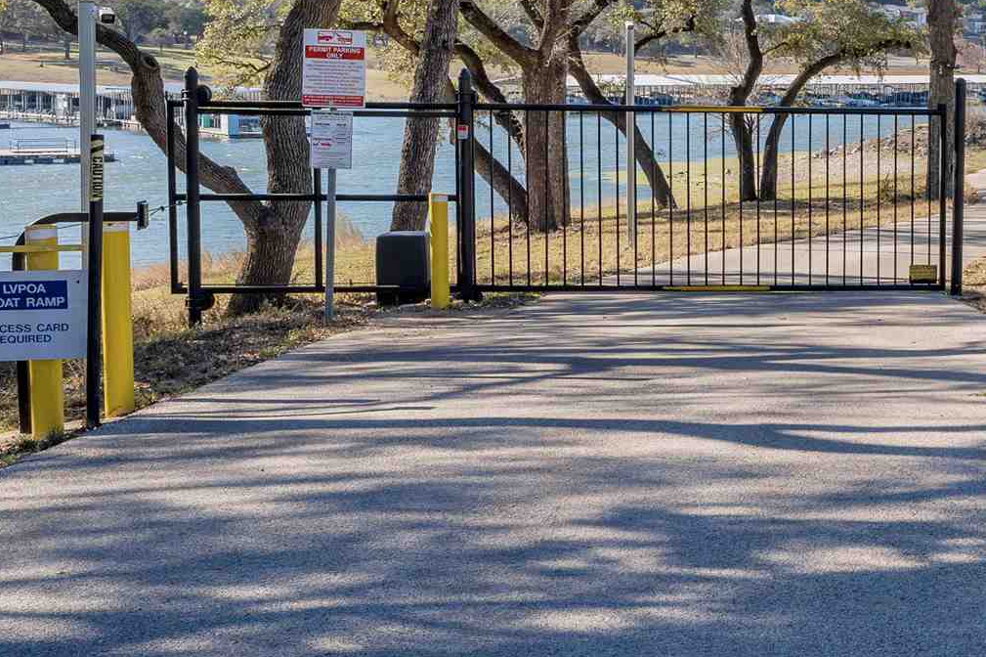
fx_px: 1909
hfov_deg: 24.7
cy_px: -29
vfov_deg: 18.9
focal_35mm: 70
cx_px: 1322
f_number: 9
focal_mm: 22.9
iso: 100
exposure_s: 1/160
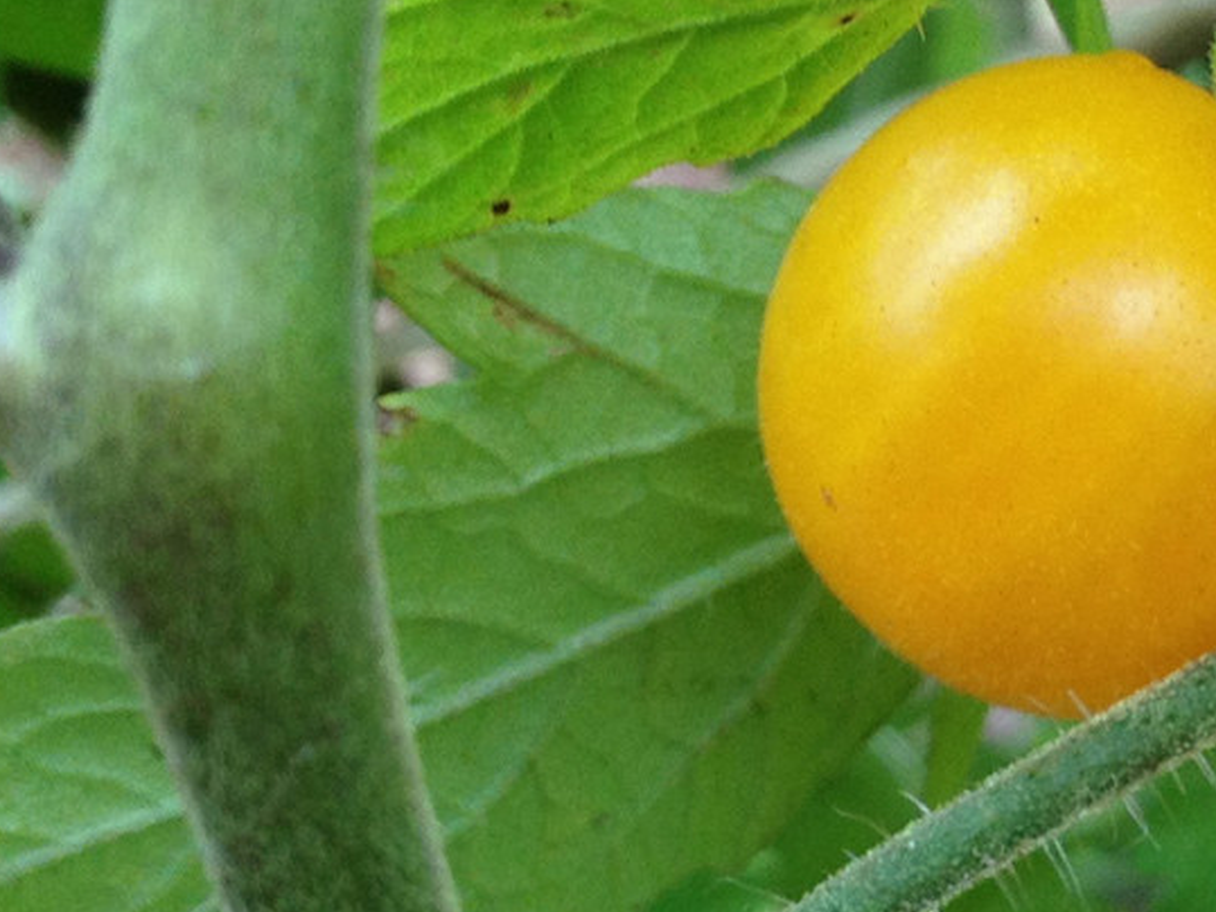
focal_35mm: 133
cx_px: 1541
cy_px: 736
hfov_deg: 14.3
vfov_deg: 11.1
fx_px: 4671
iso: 64
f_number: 2.4
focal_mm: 4.28
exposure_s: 1/60
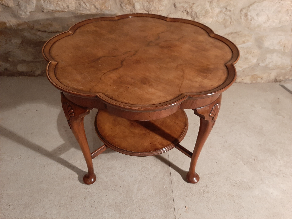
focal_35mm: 26
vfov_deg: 53.1
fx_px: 219
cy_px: 110
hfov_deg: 67.3
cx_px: 146
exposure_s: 1/25
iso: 160
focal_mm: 3.93
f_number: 1.7
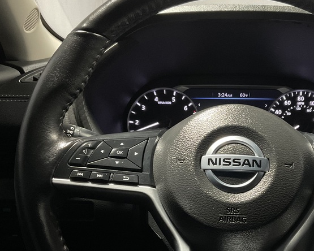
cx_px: 226
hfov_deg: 37.3
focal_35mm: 49
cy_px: 155
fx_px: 455
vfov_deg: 30.7
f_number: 1.8
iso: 160
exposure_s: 1/50
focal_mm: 3
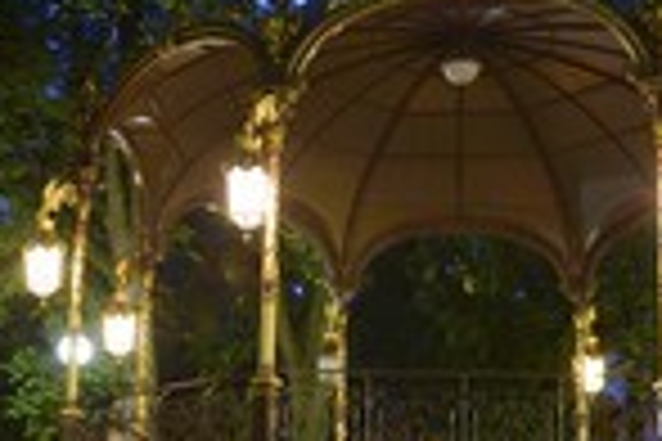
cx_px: 234
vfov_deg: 17.7
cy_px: 243
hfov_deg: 26.2
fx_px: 1416
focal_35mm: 77
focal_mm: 27
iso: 800
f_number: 5.6
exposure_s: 1/3.33
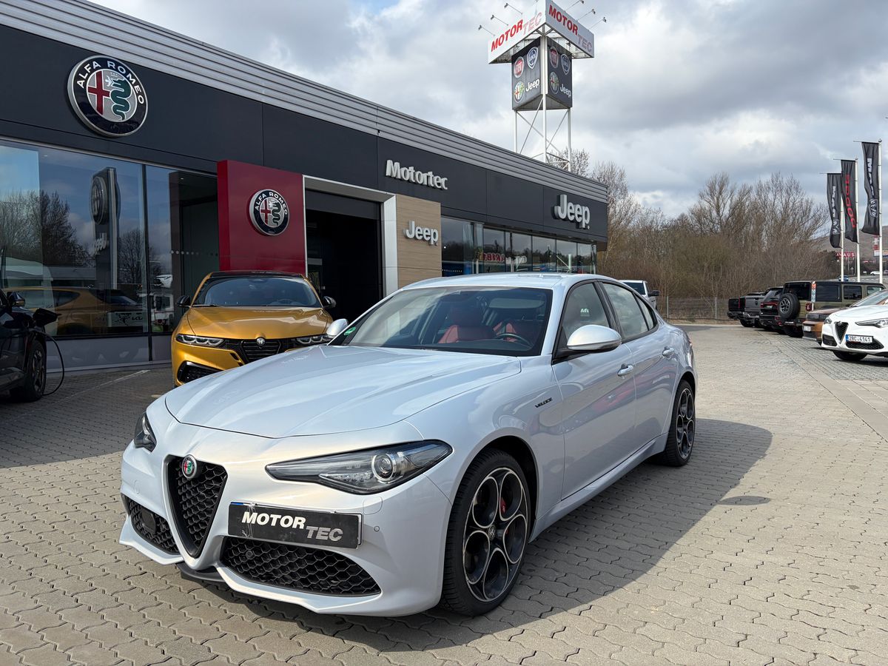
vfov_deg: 53.1
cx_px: 444
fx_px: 667
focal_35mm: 26
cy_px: 333
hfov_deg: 67.3
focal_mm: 5.96
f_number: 1.6
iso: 64
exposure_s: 1/4329
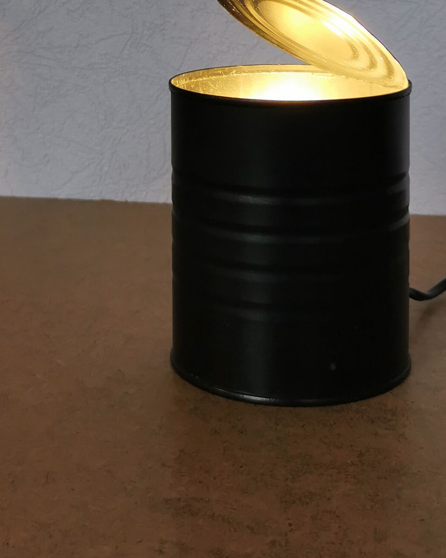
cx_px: 184
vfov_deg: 24.4
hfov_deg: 20.7
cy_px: -13
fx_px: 1221
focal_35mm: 74
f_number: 1.8
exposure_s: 1/100
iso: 64
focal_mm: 5.58
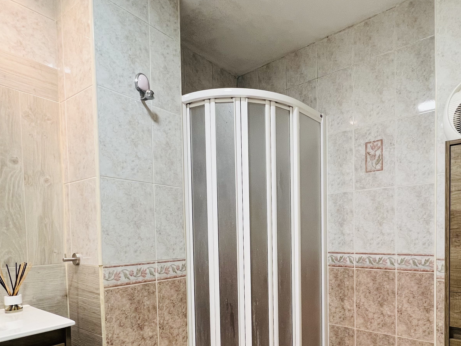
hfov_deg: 75.1
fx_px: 293
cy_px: 247
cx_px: 287
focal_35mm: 22
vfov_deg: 58.7
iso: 125
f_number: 1.8
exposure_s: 1/50
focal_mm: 1.57
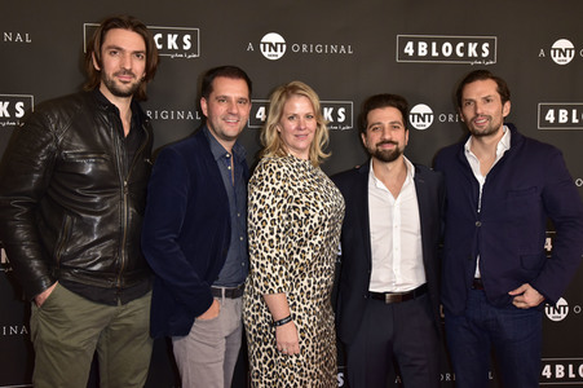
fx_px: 680
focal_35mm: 42
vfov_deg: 31.8
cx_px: 292
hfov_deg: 46.4
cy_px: 194
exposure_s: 1/250
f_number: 8
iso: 2000
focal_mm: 42
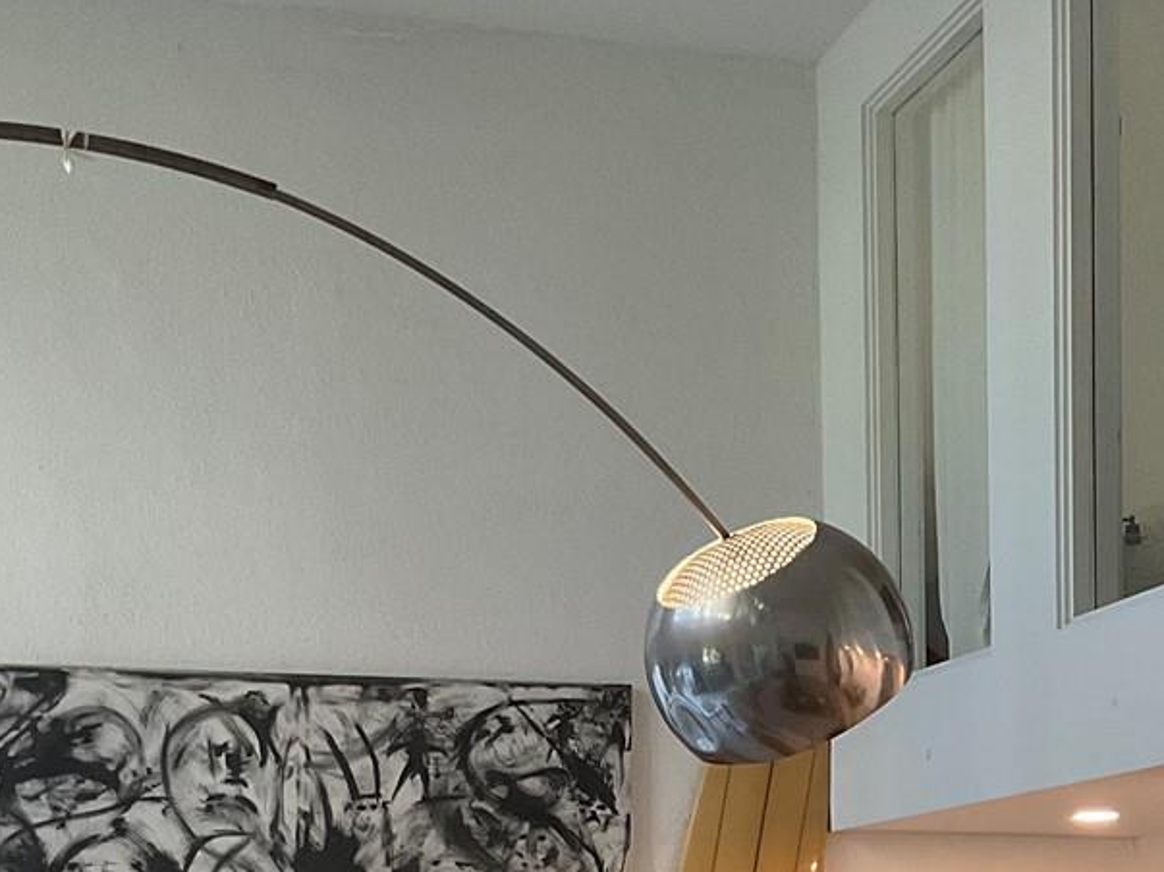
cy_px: 922
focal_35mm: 77
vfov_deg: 18.5
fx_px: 2589
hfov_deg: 25.2
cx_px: 795
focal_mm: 3
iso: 125
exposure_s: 1/60
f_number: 1.8
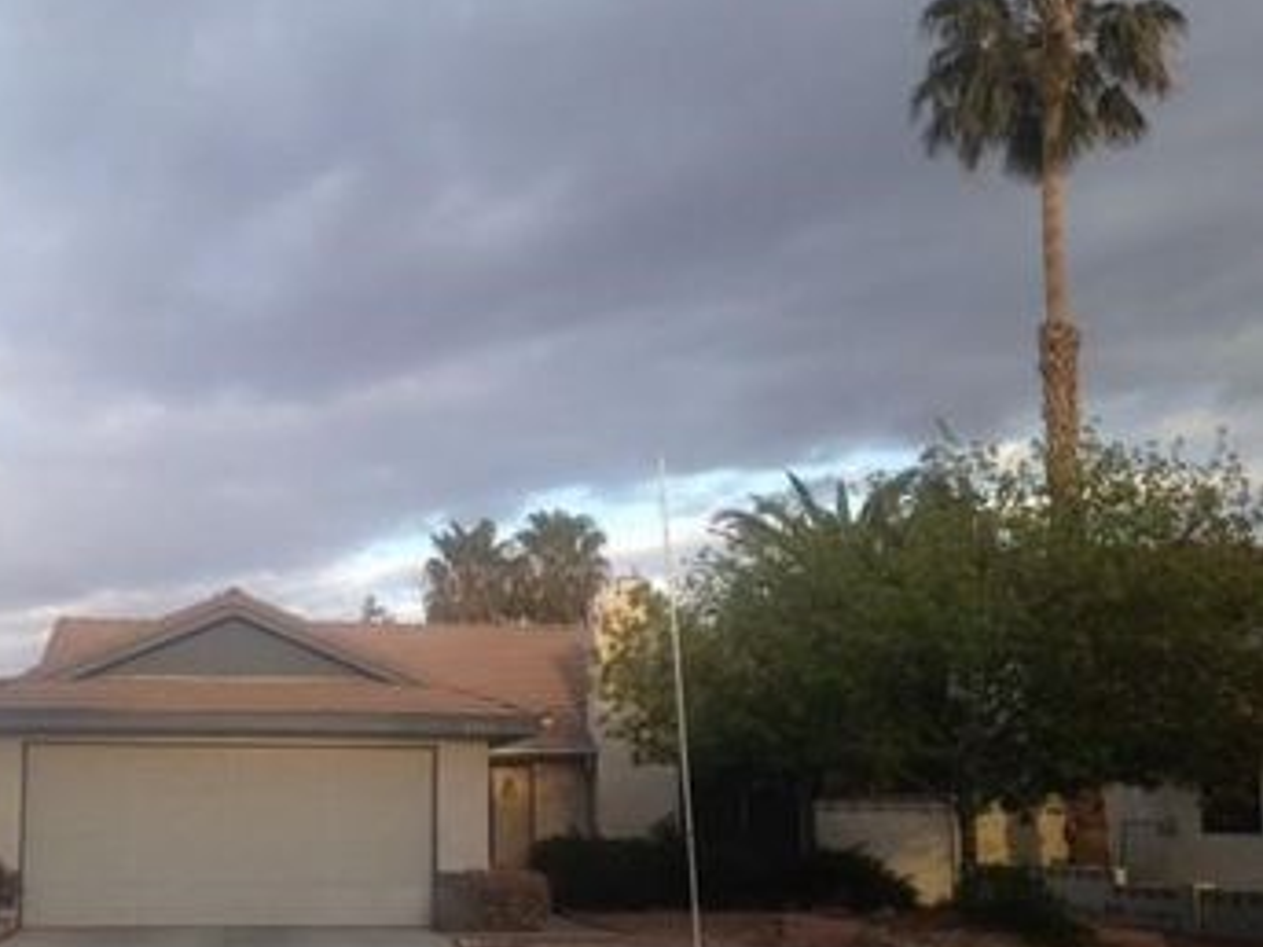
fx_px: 1751
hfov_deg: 38.8
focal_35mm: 48
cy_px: 648
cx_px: 349
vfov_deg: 30.0
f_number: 2.4
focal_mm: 4.12
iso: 50
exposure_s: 1/143
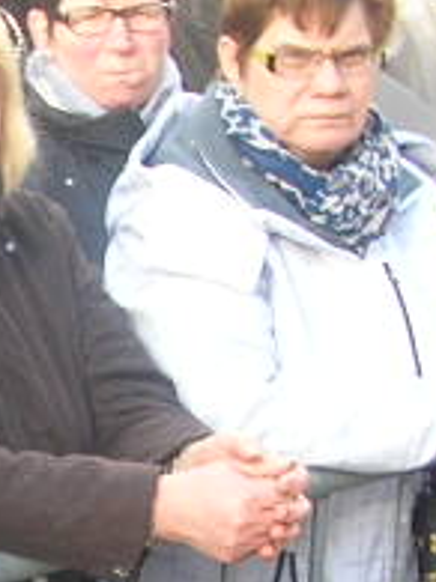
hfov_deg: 7.8
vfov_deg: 10.6
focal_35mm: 184
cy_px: 618
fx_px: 3093
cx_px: -334
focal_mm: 5.8
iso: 50
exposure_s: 1/73.3
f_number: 2.8
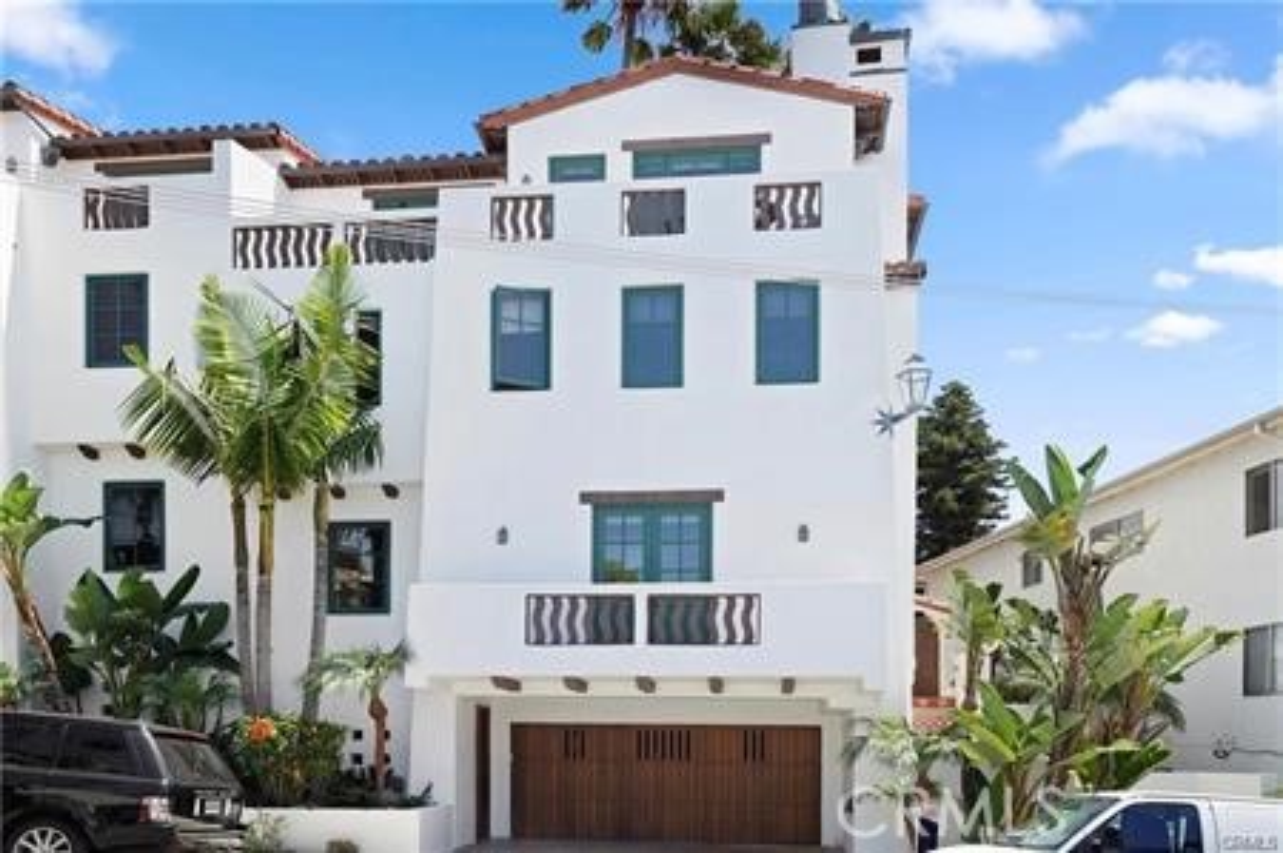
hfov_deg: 65.5
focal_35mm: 28
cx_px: 642
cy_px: 426
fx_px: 997
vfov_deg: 46.3
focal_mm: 28
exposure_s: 1/160
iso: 250
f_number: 8
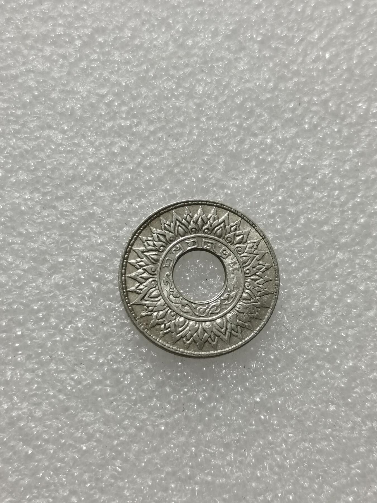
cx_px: 188
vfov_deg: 29.4
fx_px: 958
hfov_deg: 22.3
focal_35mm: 66
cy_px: 252
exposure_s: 1/100
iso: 64
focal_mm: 5.58
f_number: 1.8
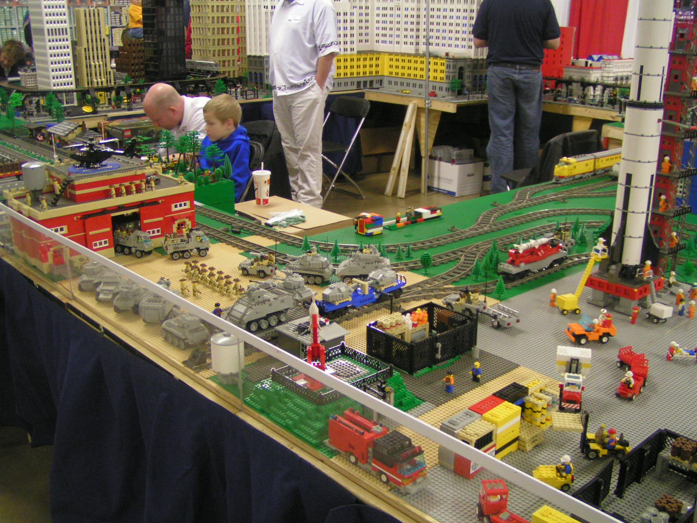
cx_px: 348
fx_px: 765
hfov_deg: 49.0
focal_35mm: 38
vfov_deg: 37.7
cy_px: 262
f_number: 2.8
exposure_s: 1/15
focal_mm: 5.8
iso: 200
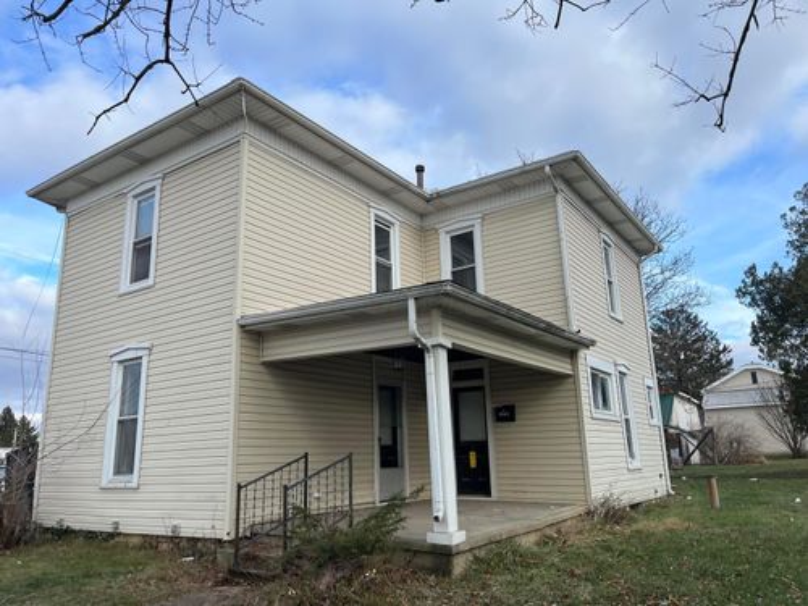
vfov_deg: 53.1
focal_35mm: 26
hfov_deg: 67.3
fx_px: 607
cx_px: 404
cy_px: 303
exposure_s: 1/2024
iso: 50
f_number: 1.6
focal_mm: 5.1
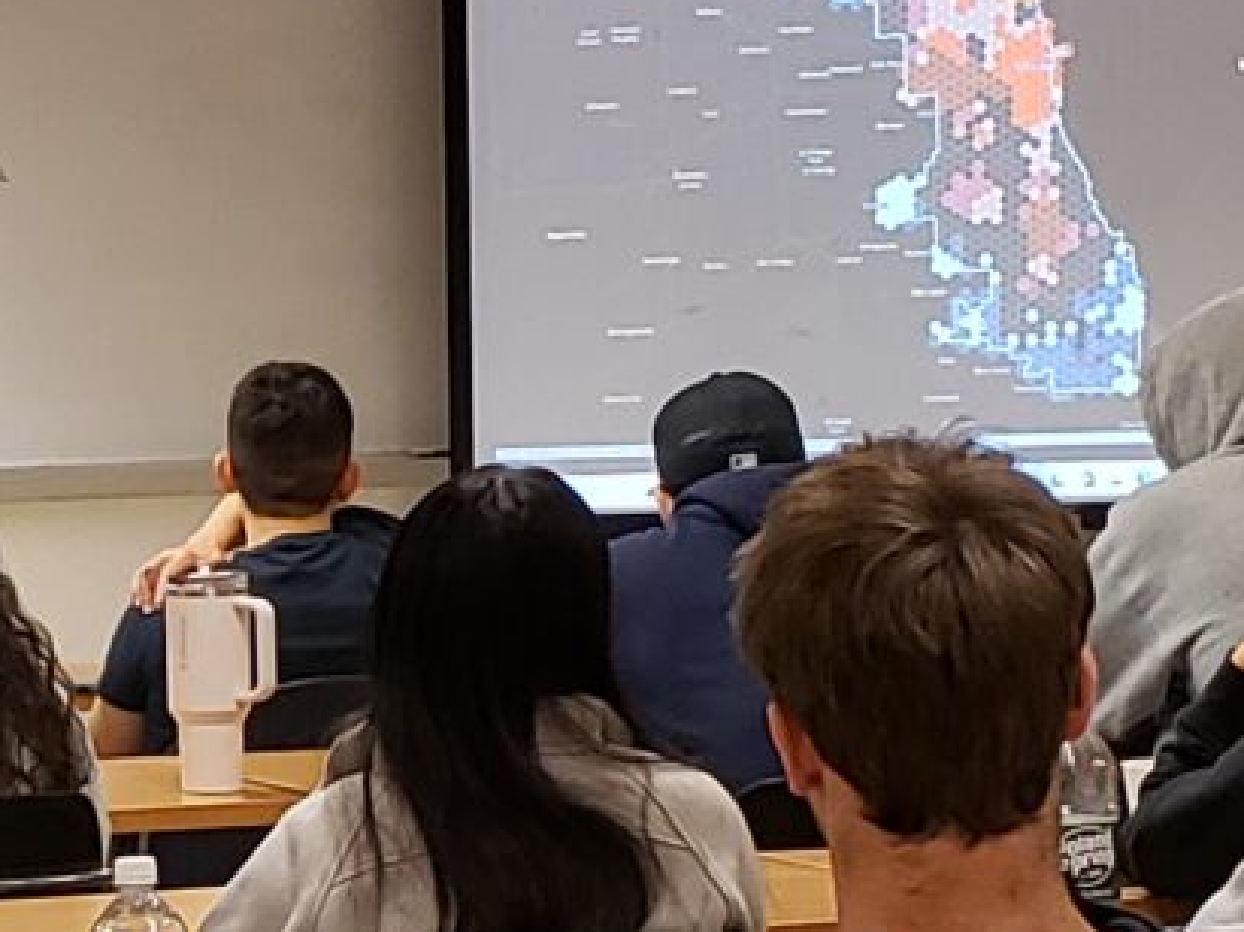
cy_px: 781
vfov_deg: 9.1
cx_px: -106
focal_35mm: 162
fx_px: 5820
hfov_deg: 12.0
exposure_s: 1/60
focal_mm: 4.3
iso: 250
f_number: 2.4
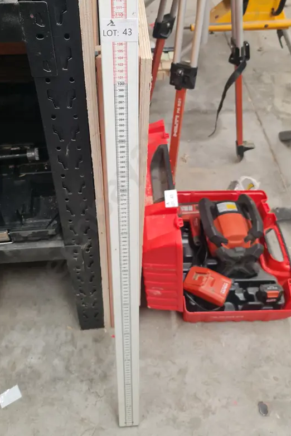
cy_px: 169
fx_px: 412
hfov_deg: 38.8
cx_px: 131
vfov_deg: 55.3
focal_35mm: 34
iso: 200
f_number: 1.8
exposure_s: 1/100
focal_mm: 7
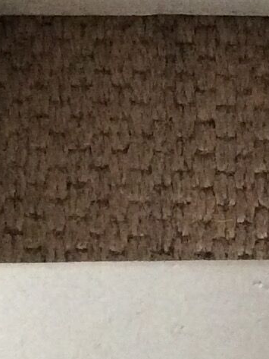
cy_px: 225
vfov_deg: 11.3
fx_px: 1812
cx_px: 311
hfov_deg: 8.4
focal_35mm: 175
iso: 250
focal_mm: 3.3
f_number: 2.4
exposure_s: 1/25
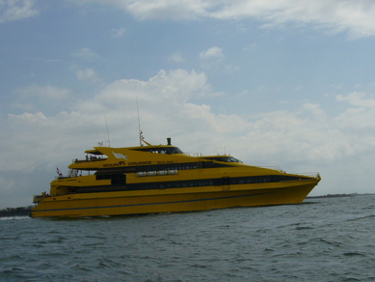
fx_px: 585
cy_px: 195
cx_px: 199
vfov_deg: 26.8
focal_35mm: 54
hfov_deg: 35.5
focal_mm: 5.8
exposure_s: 1/1300
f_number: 5.6
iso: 80
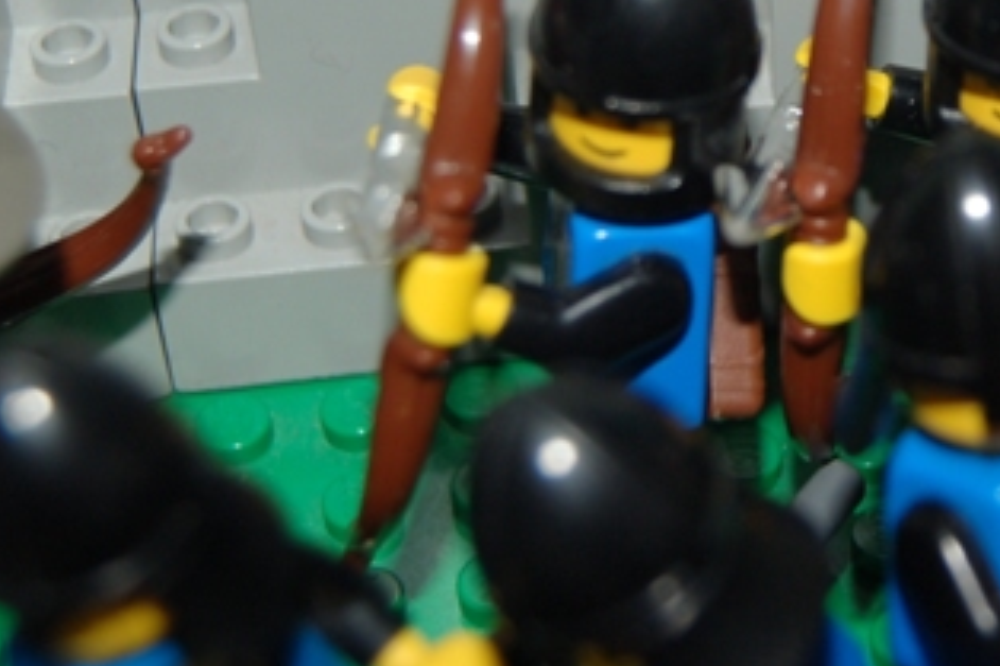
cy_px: -22
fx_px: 2971
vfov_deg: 12.6
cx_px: 898
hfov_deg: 18.8
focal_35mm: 107
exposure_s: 1/60
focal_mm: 28
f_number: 4.2
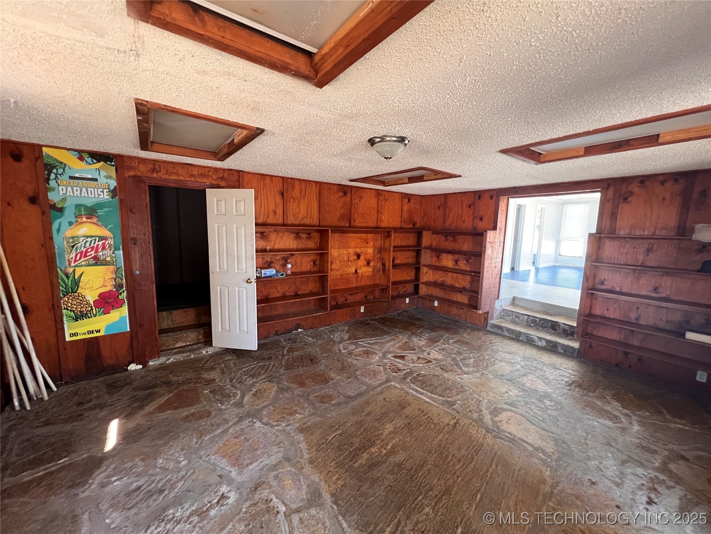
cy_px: 267
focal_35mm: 13
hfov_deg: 106.2
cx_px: 356
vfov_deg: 89.9
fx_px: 267
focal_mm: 1.57
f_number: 1.8
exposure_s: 1/60
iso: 500
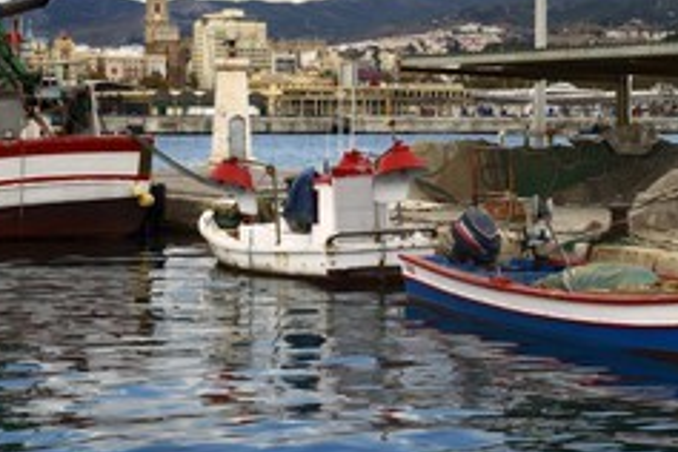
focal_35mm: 103
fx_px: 1940
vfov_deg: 13.2
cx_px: 329
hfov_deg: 19.8
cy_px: 94
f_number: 9
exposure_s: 1/200
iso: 200
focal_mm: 58
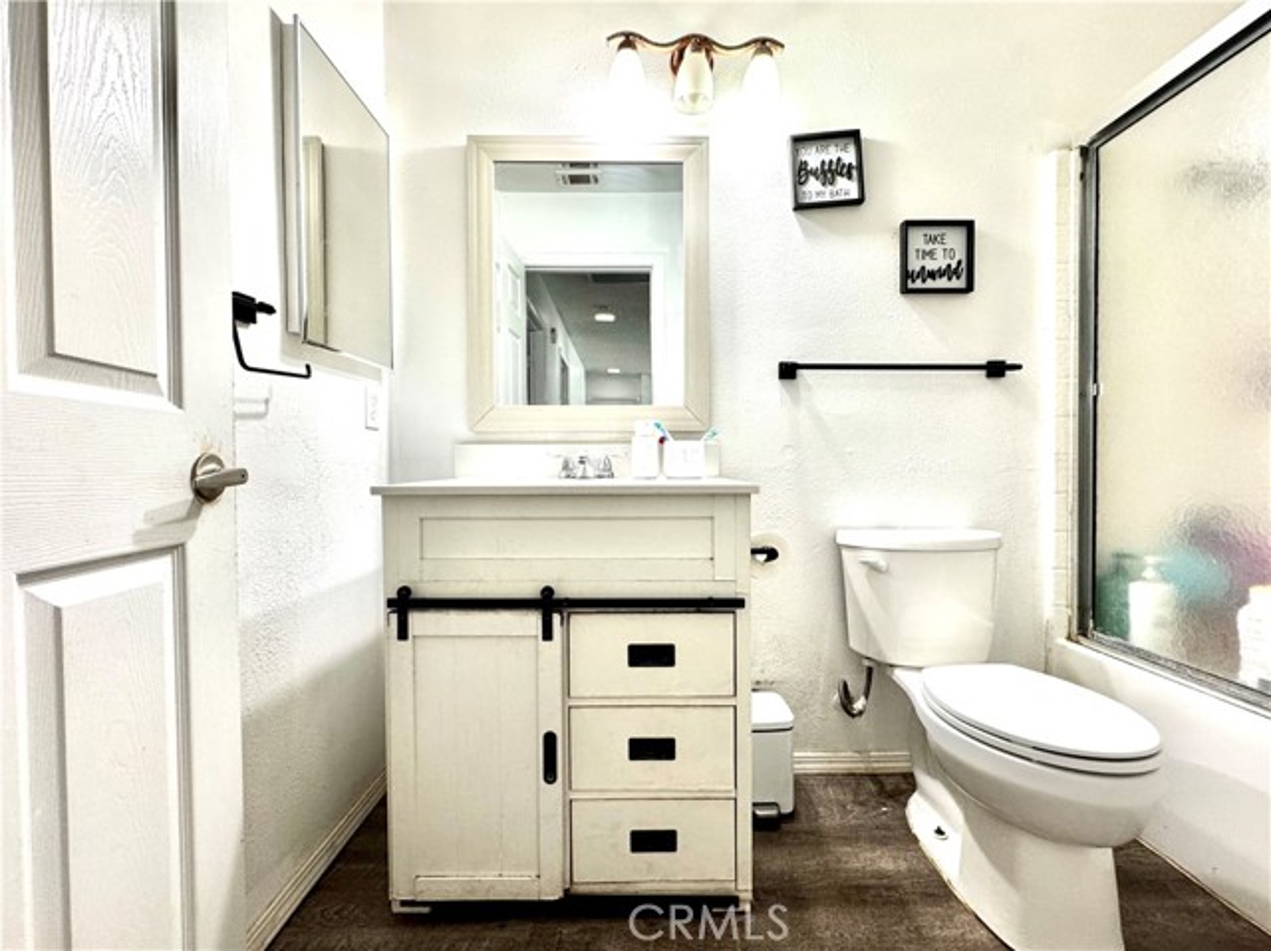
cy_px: 476
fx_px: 514
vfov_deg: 85.6
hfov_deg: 102.1
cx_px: 636
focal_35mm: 14
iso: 250
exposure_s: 1/120
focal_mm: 2.22
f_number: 2.2
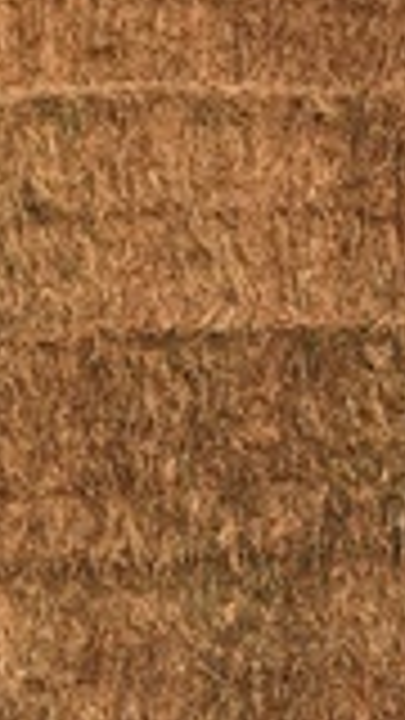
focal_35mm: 130
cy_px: 259
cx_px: 716
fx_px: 2482
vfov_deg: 16.5
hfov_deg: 9.0
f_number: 2.2
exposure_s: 1/100
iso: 40
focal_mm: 4.15
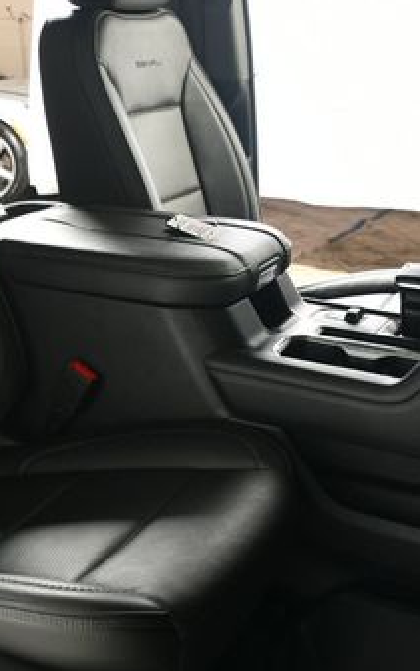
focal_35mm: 58
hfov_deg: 21.7
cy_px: 285
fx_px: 1061
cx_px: 14
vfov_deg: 35.0
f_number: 3.5
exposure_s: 1/160
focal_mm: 20
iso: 100
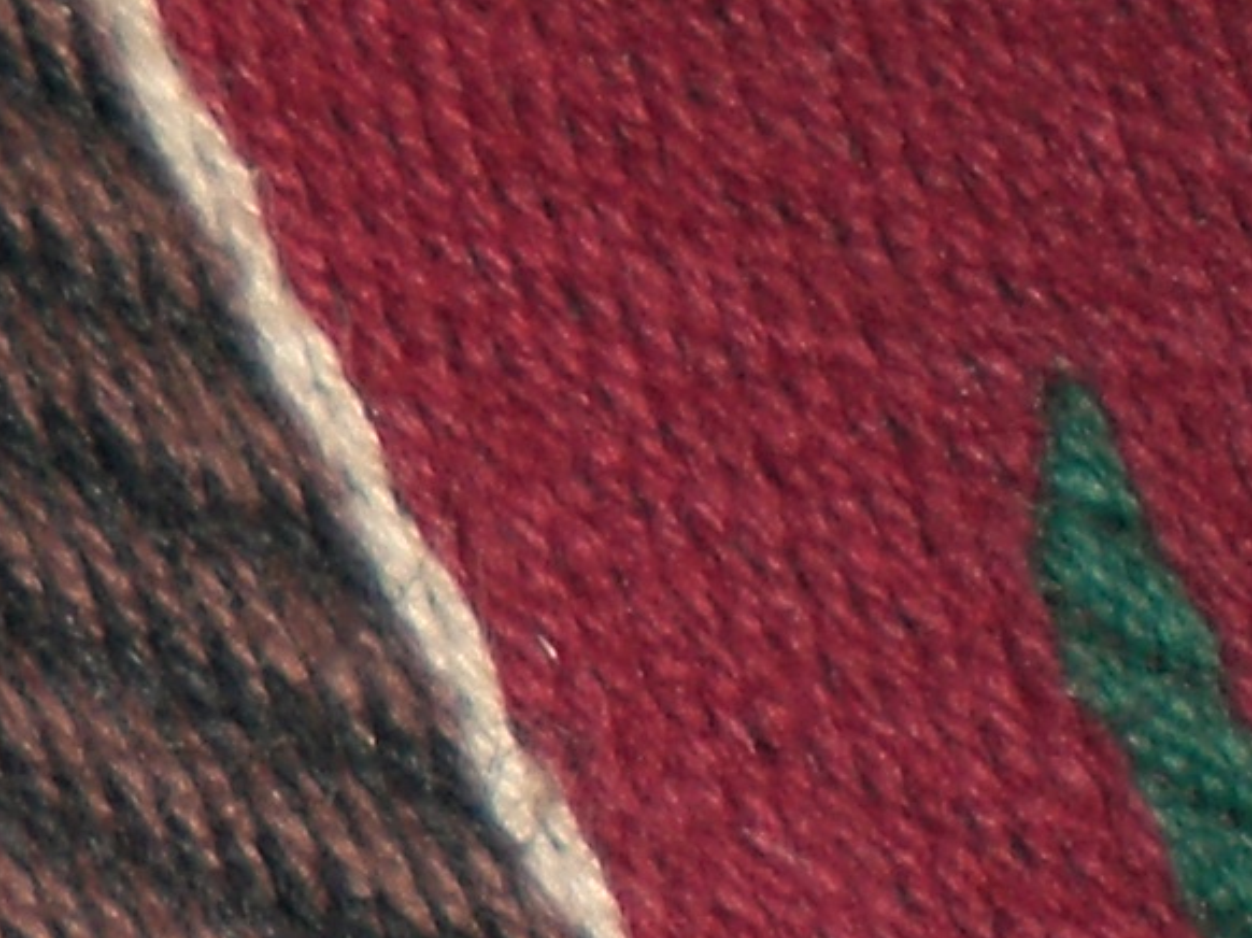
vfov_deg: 8.0
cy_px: 1031
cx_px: -1695
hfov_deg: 9.6
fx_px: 6652
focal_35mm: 184
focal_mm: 6.3
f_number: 4.4
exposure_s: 1/60
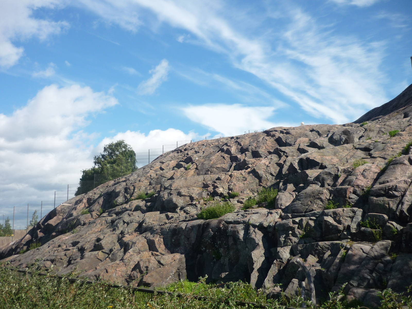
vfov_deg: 42.9
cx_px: 206
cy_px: 154
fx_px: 393
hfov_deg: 55.4
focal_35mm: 33
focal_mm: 5.5
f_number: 8
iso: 100
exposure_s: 1/160
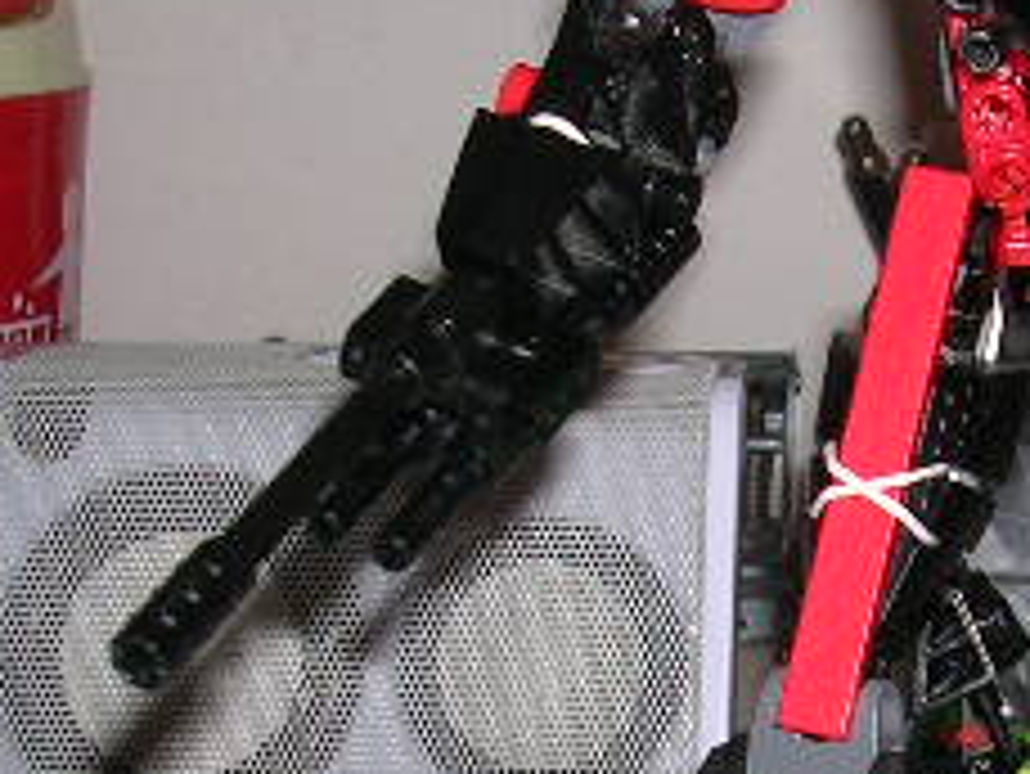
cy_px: 590
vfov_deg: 13.9
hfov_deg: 17.9
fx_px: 3156
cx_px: 1106
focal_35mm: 106
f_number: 2.8
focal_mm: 5.8
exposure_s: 1/60.1
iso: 50
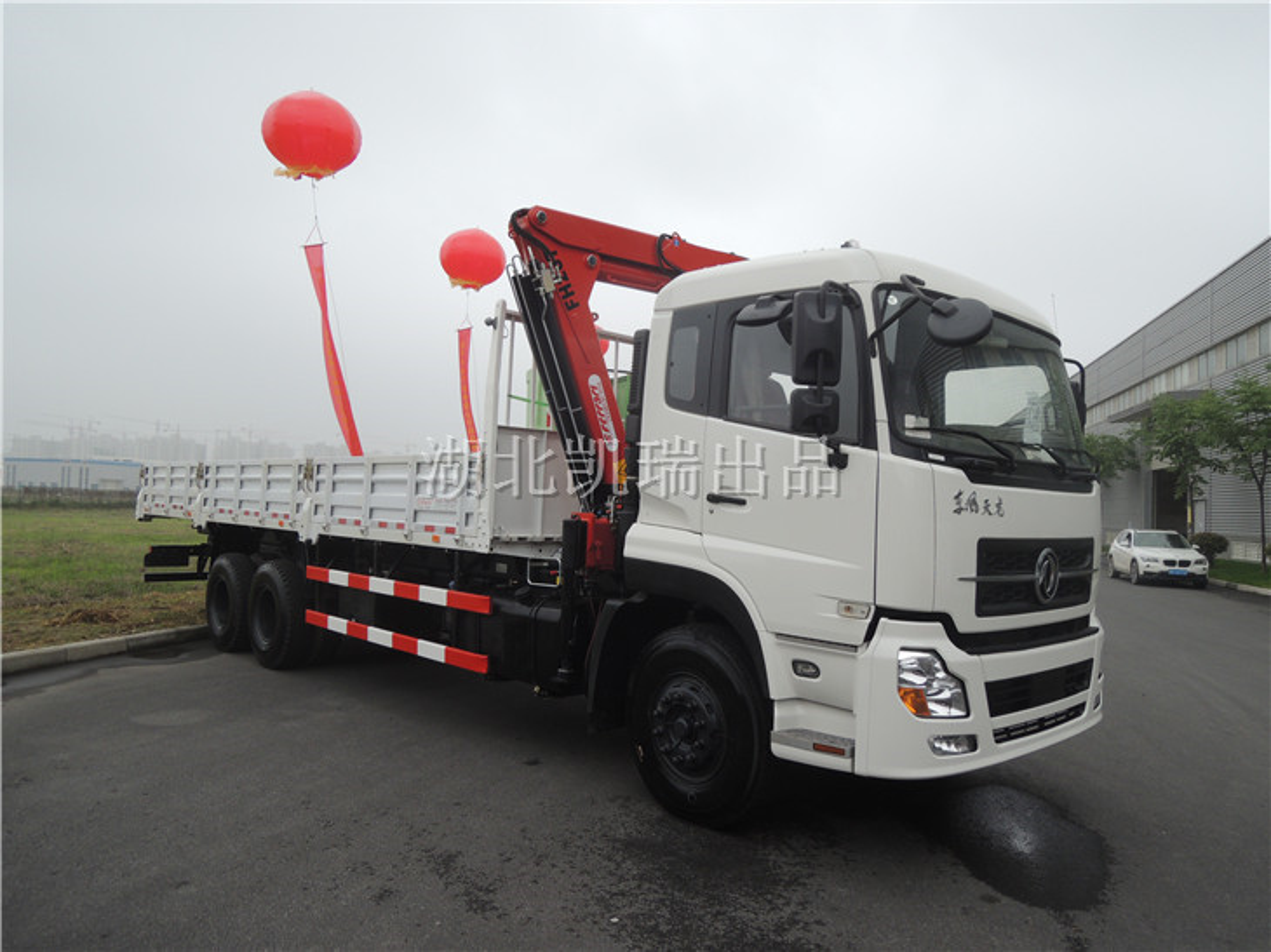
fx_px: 881
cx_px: 636
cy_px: 476
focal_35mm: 24
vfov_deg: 56.8
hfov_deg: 71.6
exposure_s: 1/500
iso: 100
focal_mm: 4.3
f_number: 2.8
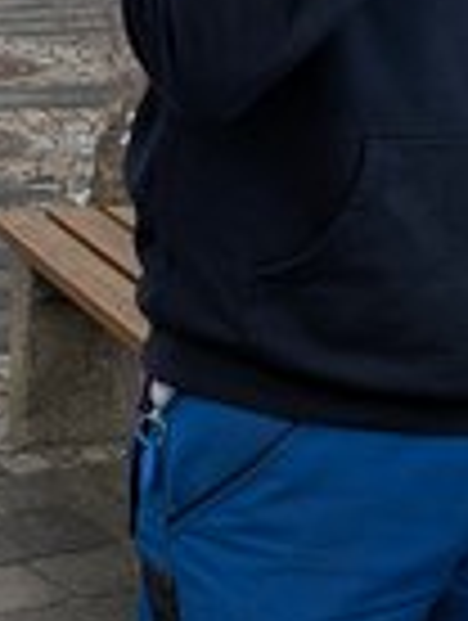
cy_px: 32
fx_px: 2246
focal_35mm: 125
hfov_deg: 11.4
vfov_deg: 15.5
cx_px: -256
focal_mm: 6.81
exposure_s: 1/721
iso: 37
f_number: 1.85
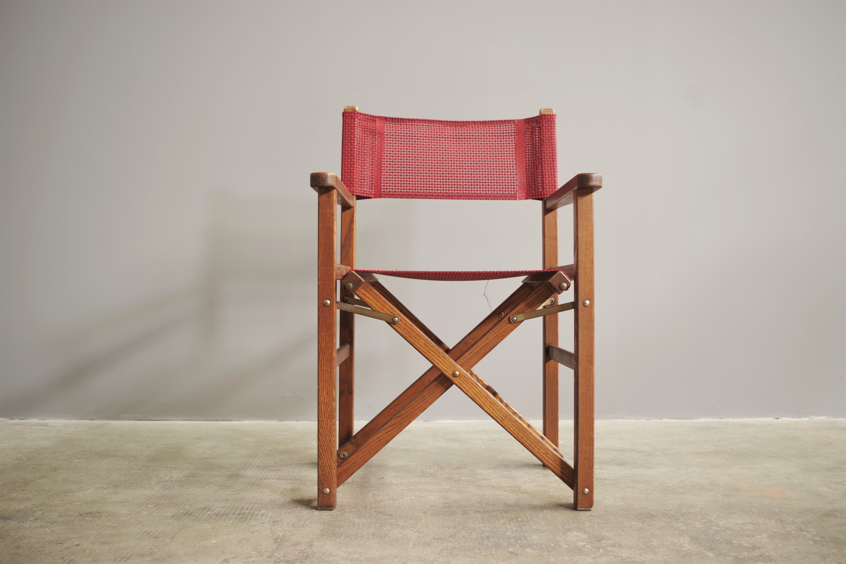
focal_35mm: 36
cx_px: 423
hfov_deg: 53.1
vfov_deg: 36.9
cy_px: 282
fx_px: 846
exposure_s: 1/8
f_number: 4
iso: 100
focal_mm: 24.38
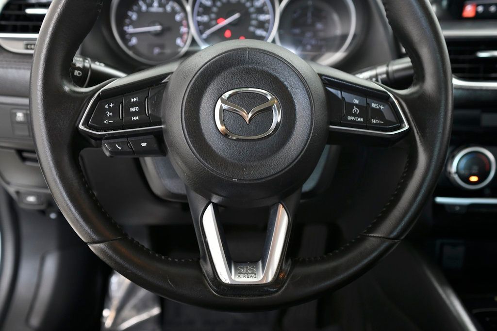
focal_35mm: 46
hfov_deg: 42.7
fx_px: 635
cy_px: 166
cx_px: 248
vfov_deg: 29.3
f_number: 4.5
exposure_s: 1/100
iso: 1000
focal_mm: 46
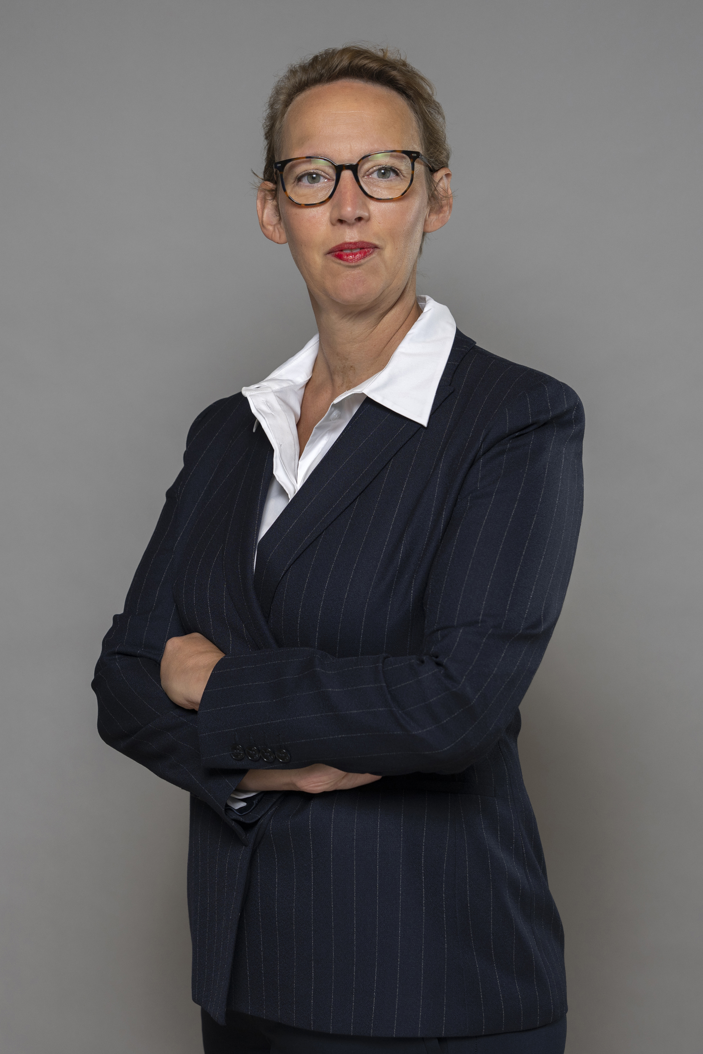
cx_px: 352
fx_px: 1464
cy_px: 527
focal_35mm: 50
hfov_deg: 27.0
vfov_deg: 39.6
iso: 160
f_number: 4
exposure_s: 1/200
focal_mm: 50
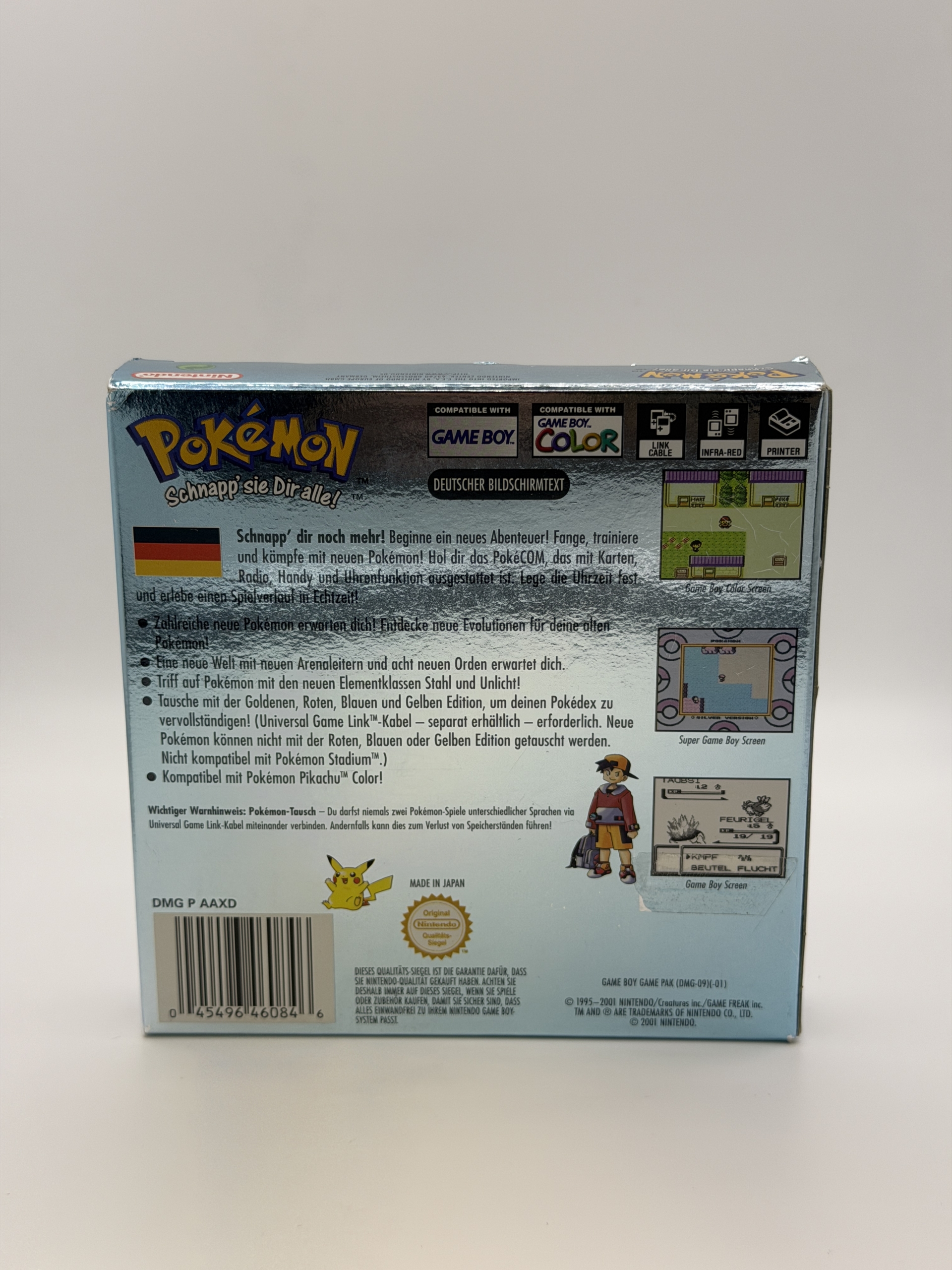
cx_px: 476
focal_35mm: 48
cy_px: 635
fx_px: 1760
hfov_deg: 30.3
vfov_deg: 39.7
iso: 64
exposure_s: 1/300
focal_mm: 6.76
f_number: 1.78
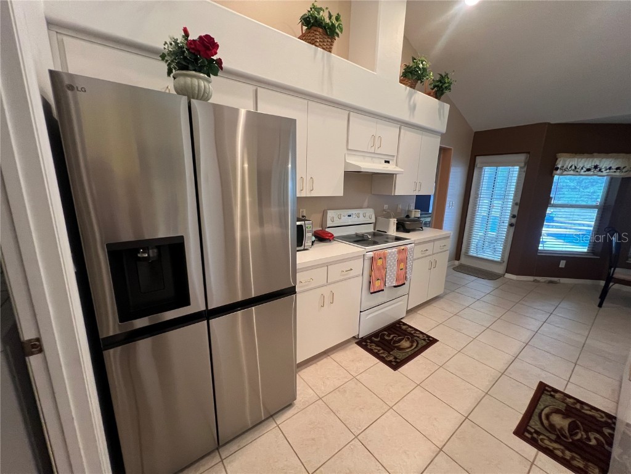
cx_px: 316
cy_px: 237
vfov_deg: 89.9
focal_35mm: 13
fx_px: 237
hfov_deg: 106.2
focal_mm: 1.57
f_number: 1.8
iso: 320
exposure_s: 1/60
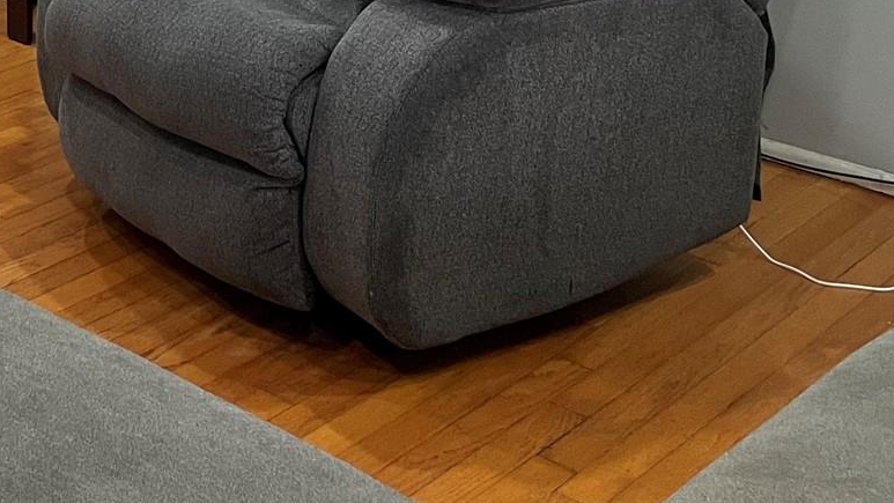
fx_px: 1778
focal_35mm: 75
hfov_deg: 26.6
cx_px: -7
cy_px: -346
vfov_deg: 14.5
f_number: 1.6
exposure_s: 1/60
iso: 320
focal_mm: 4.2
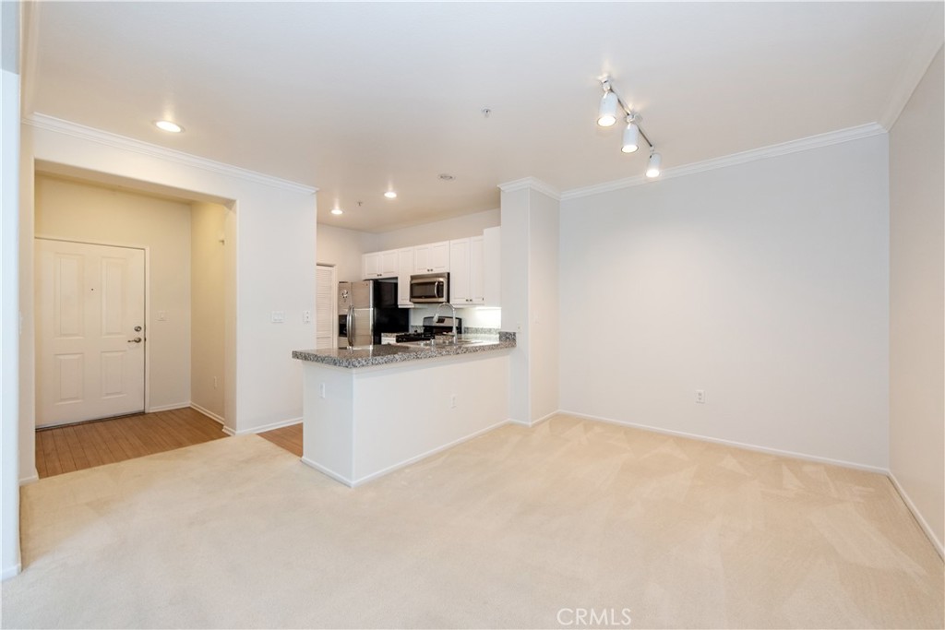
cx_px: 472
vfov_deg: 81.2
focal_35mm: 14
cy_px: 315
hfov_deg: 104.2
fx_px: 368
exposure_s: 1/80
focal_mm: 14
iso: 800
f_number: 4.5
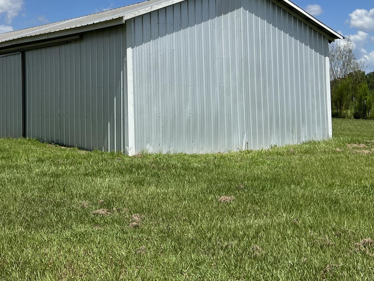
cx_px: 115
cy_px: 81
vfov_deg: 26.8
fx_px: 583
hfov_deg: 35.1
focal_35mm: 54
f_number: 1.5
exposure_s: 1/6579
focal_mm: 5.7
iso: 50
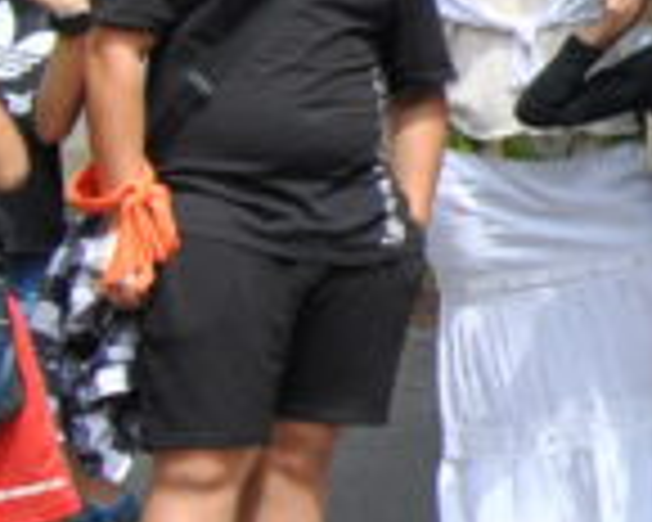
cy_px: -16
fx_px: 4226
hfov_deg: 8.1
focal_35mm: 219
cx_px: 1628
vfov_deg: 7.0
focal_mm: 22
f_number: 7.1
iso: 100
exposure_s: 1/200
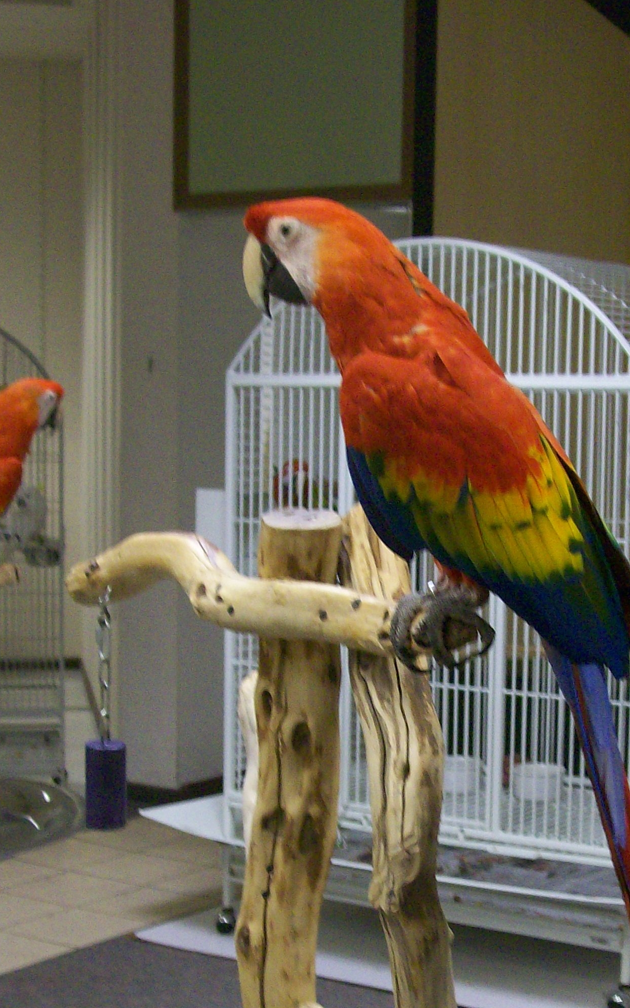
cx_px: 458
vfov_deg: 29.9
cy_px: 683
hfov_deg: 19.0
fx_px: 1868
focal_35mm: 68
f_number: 3
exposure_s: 1/21
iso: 160
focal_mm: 7.6
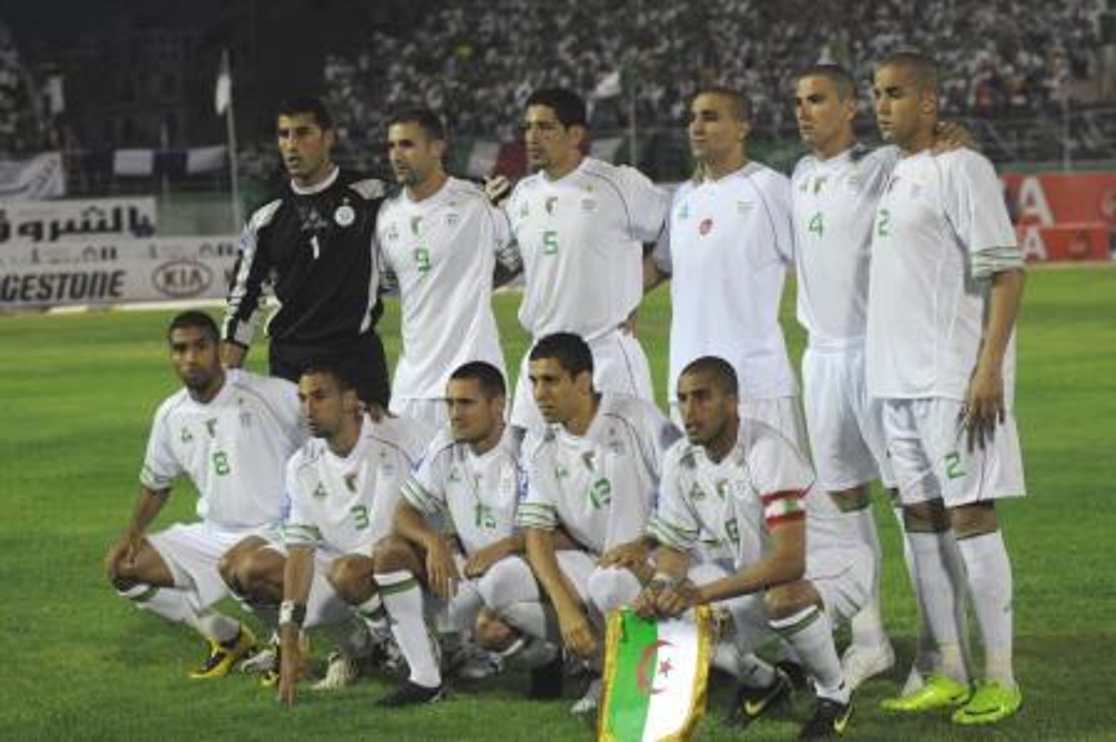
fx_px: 3717
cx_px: 558
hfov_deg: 17.1
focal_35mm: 120
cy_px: 371
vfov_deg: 11.4
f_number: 4
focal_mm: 80
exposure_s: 1/200
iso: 1250
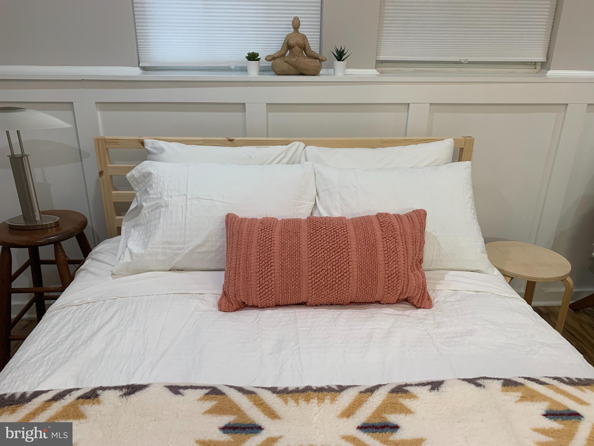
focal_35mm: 26
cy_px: 223
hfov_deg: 67.3
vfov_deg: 53.1
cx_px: 297
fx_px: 446
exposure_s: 1/60
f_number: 1.8
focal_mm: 4.25
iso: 100
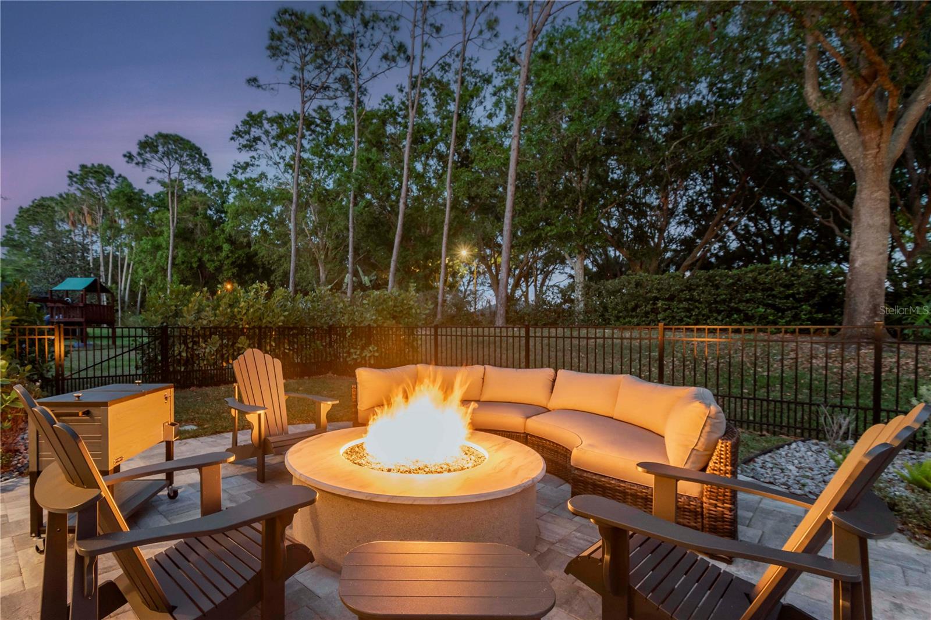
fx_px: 388
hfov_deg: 100.4
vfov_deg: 77.3
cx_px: 466
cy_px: 310
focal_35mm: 15
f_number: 8
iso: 200
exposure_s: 3
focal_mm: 10
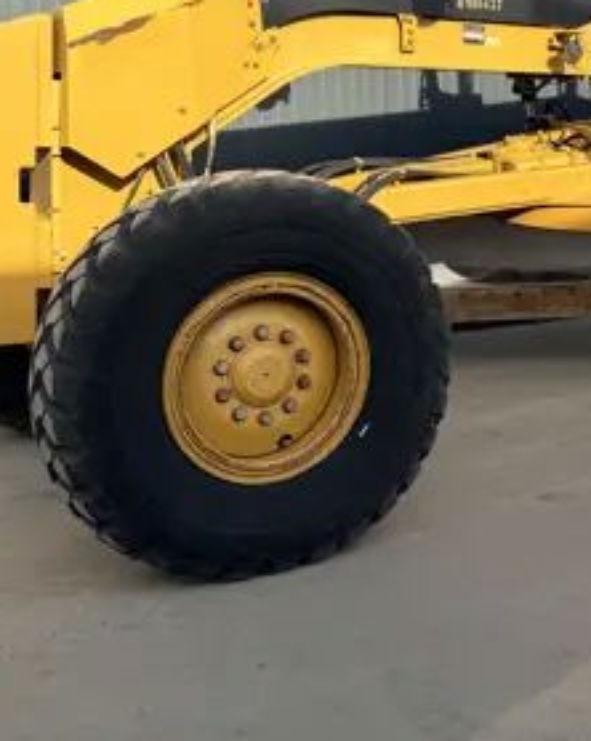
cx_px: 610
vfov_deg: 34.0
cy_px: 173
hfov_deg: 26.4
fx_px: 1182
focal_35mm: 54
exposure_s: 1/2110
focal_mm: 6.76
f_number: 1.78
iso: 80
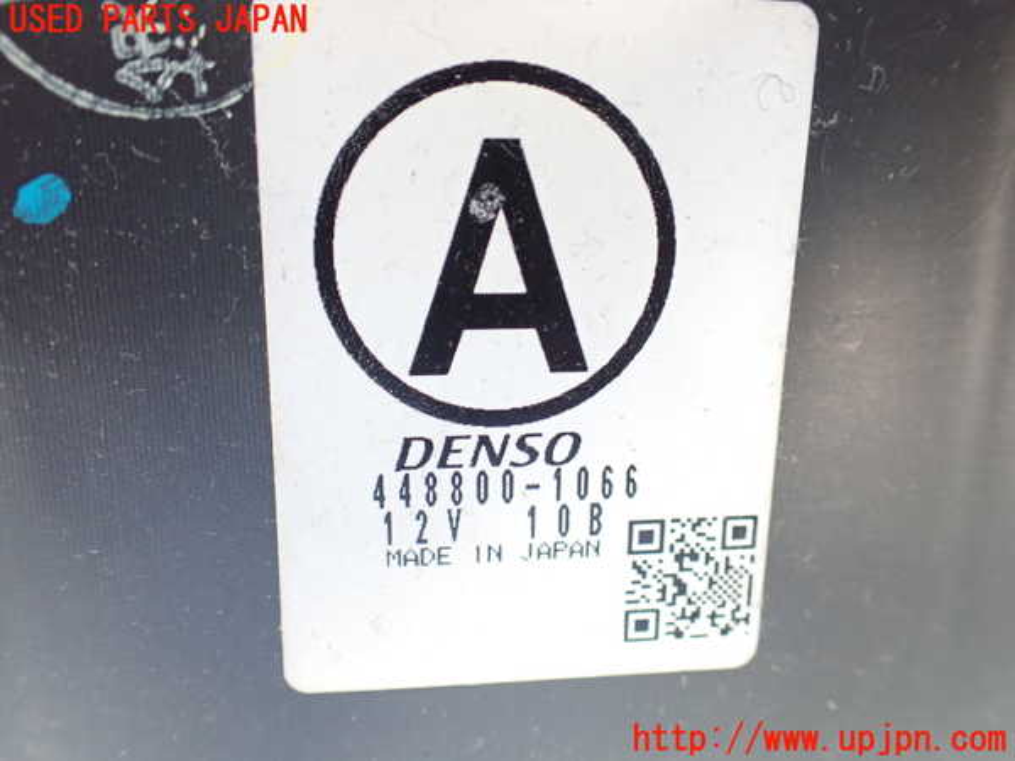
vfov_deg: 46.8
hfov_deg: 60.0
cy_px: 380
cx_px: 508
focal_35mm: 30
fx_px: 880
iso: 800
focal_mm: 5.4
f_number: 2.3
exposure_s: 1/60
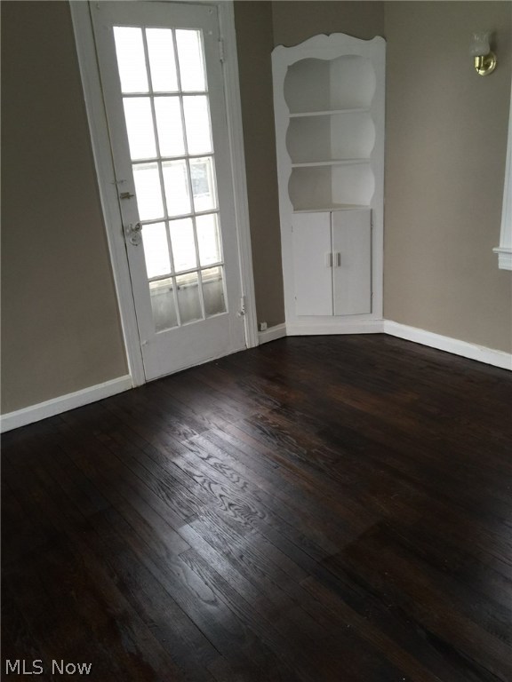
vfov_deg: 61.7
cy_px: 341
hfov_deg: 48.2
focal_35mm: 29
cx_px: 256
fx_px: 572
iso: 32
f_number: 2.2
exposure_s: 1/30
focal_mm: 4.15
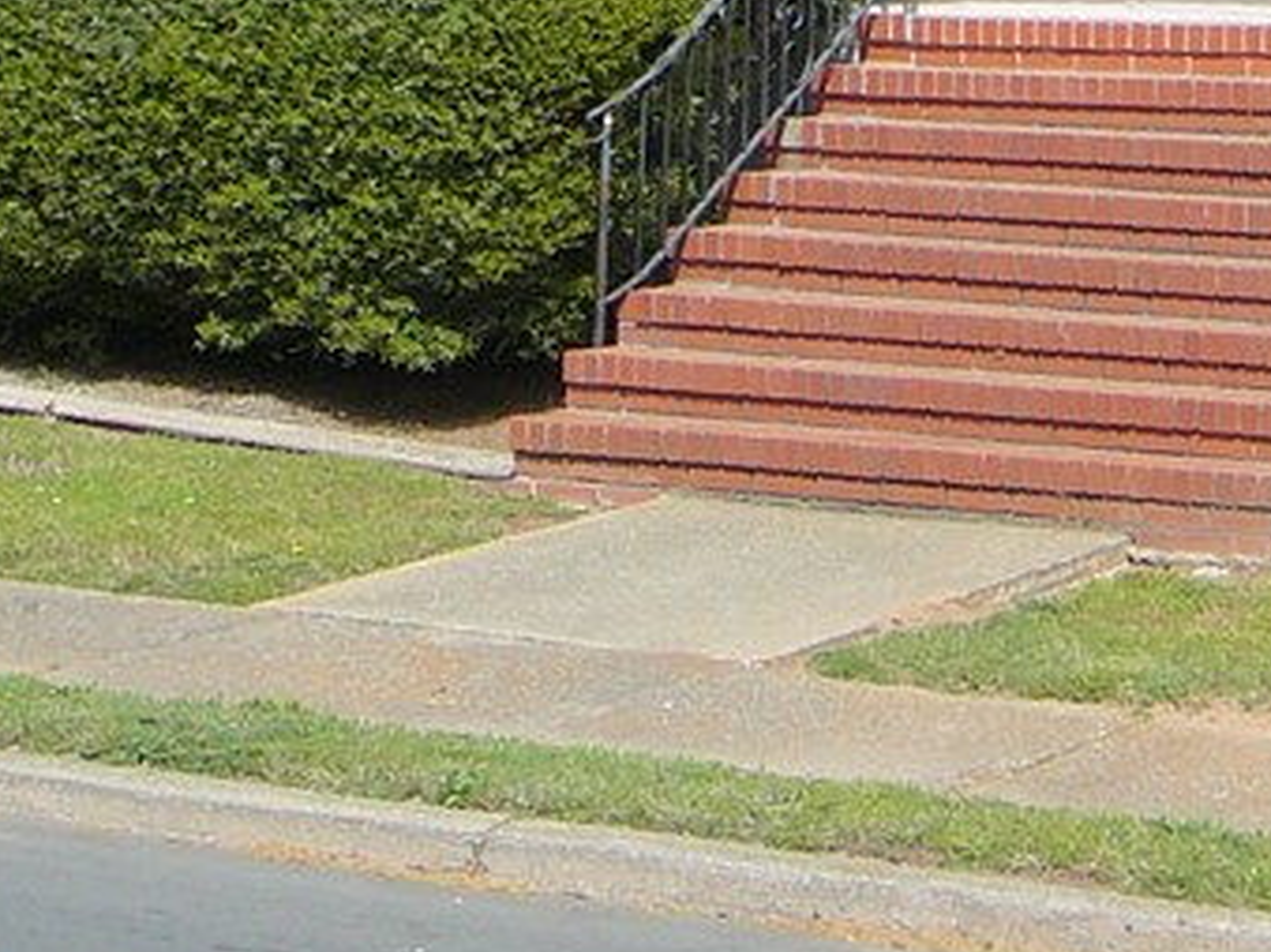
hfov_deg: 15.6
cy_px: -259
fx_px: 4551
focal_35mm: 124
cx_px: 1271
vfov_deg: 11.6
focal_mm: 6.1
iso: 80
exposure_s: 1/1000
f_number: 3.1
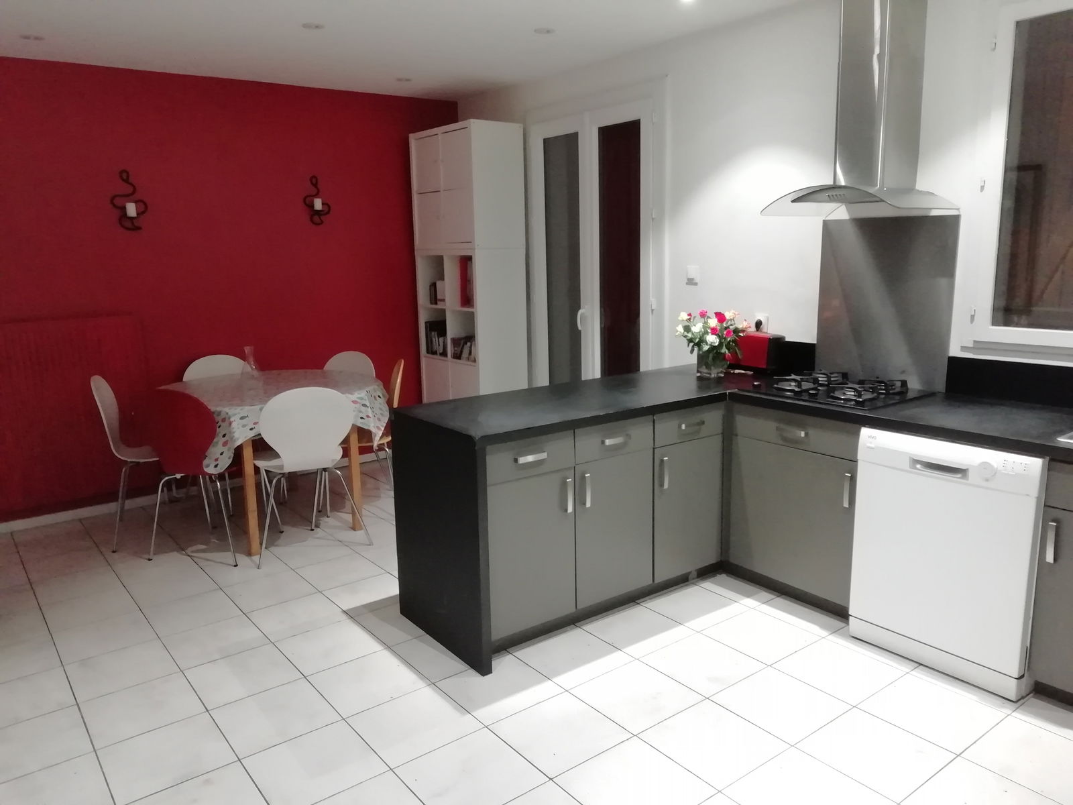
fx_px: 806
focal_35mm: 26
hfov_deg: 67.3
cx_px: 536
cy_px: 402
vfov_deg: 53.1
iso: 400
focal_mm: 3.46
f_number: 2.2
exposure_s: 1/25
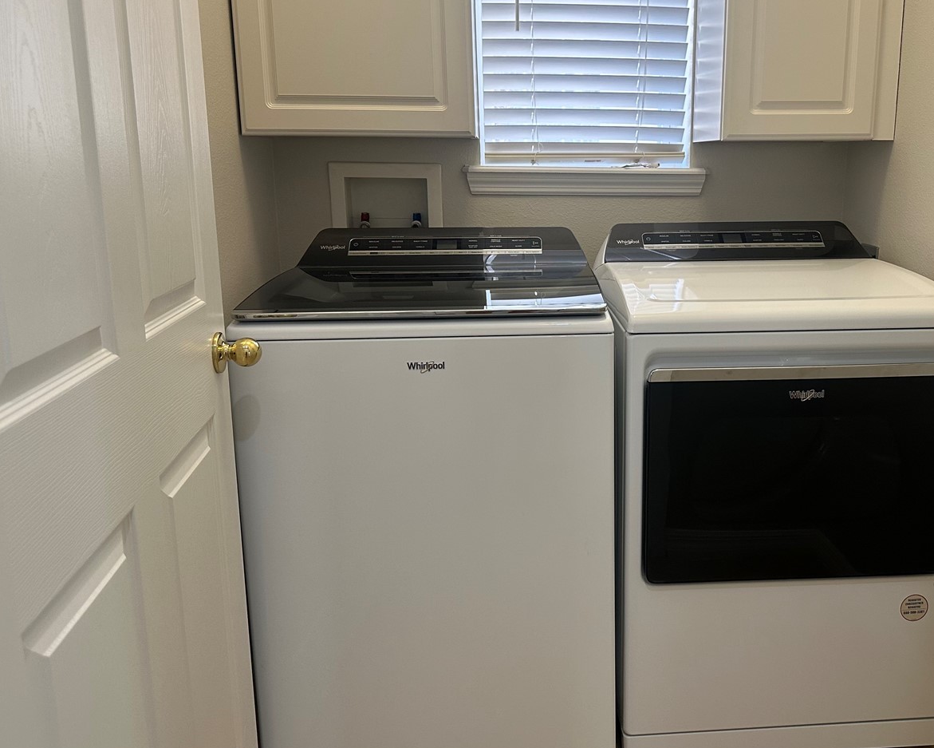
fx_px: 885
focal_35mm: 32
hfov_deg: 55.0
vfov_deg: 45.8
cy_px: 345
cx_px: 587
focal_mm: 6.86
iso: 160
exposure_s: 1/120
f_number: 1.78
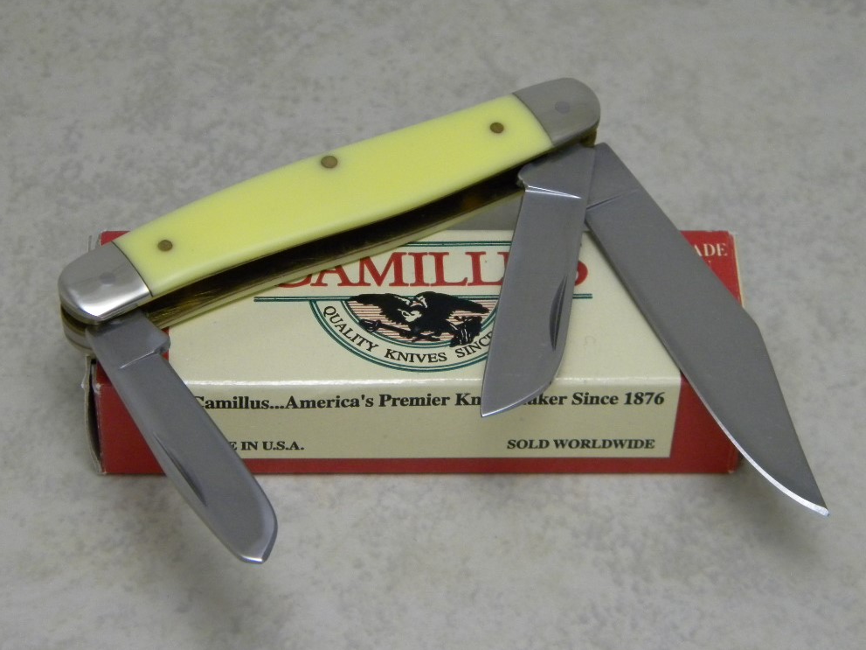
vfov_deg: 14.0
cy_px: 325
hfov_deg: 18.5
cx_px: 436
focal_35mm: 106
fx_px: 2652
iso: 400
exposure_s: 1/30.5
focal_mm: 19
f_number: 4.7
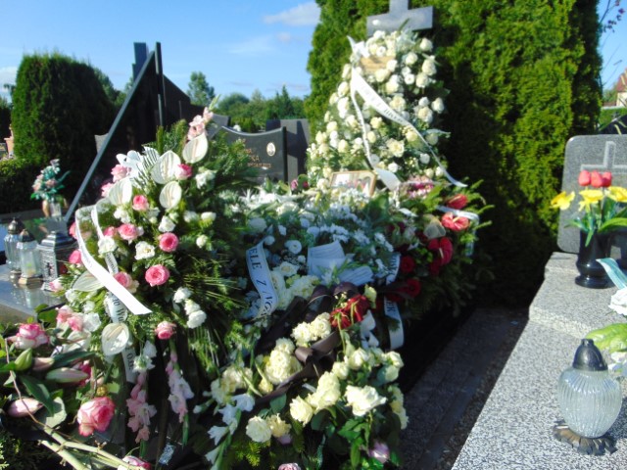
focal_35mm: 25
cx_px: 314
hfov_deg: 69.4
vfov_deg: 54.9
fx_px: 453
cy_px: 235
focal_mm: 4.5
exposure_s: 1/800
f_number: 3
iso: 80
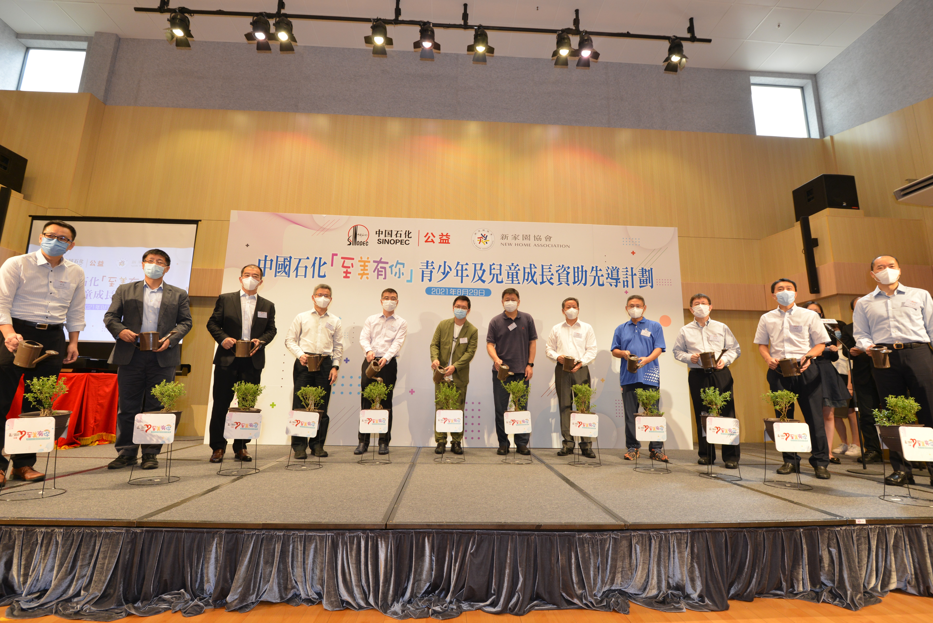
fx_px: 415
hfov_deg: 96.7
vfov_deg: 73.8
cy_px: 312
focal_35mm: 16
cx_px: 466
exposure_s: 1/60
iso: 800
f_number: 6.3
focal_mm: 16
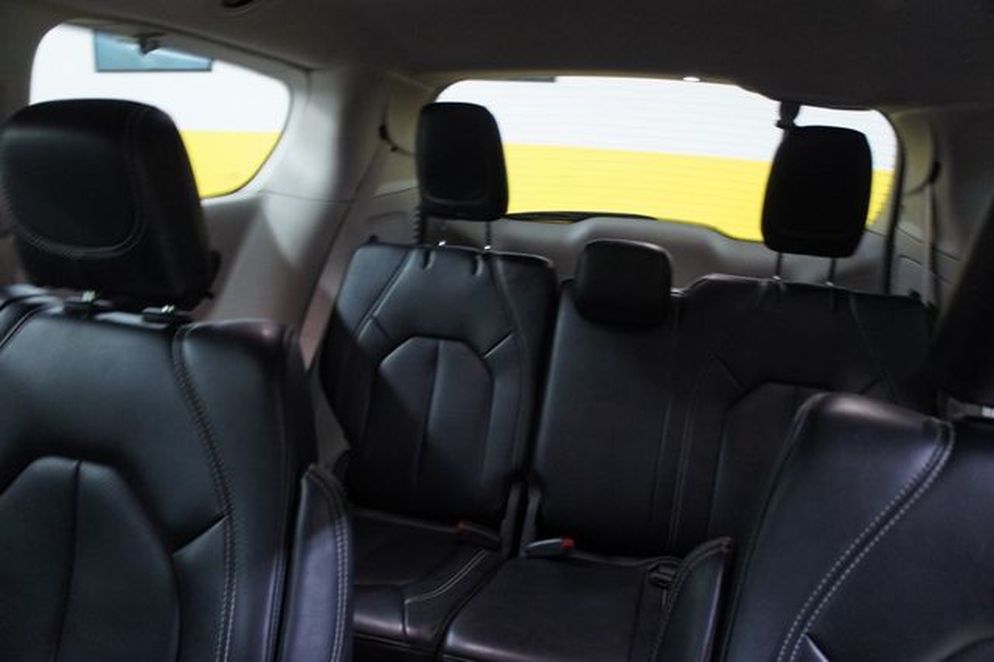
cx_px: 497
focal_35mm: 27
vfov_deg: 47.9
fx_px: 745
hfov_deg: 67.4
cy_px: 331
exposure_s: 1/15
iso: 1600
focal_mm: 18
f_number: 3.5
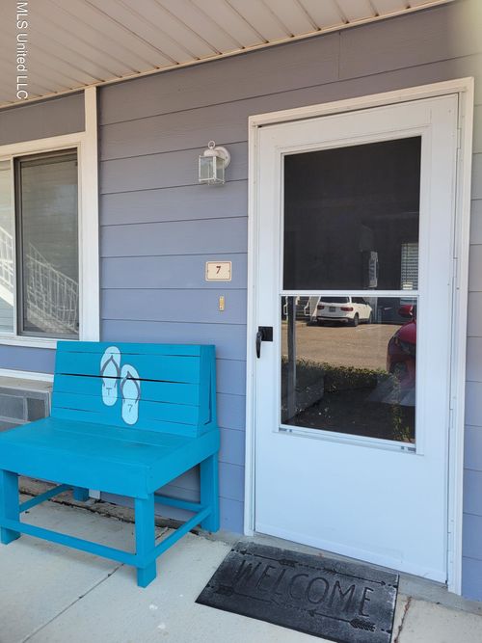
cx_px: 241
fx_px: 483
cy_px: 322
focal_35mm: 26
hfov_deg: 53.0
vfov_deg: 67.3
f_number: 1.8
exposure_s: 1/574
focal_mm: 5.4
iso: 40
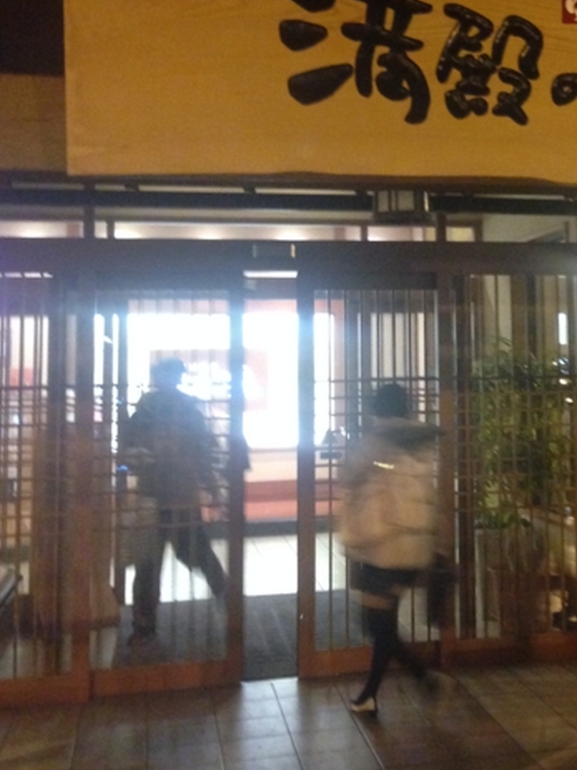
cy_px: 264
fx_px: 1267
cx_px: 496
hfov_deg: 25.0
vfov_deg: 33.5
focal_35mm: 57
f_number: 2.4
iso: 500
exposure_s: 1/15
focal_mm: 4.12
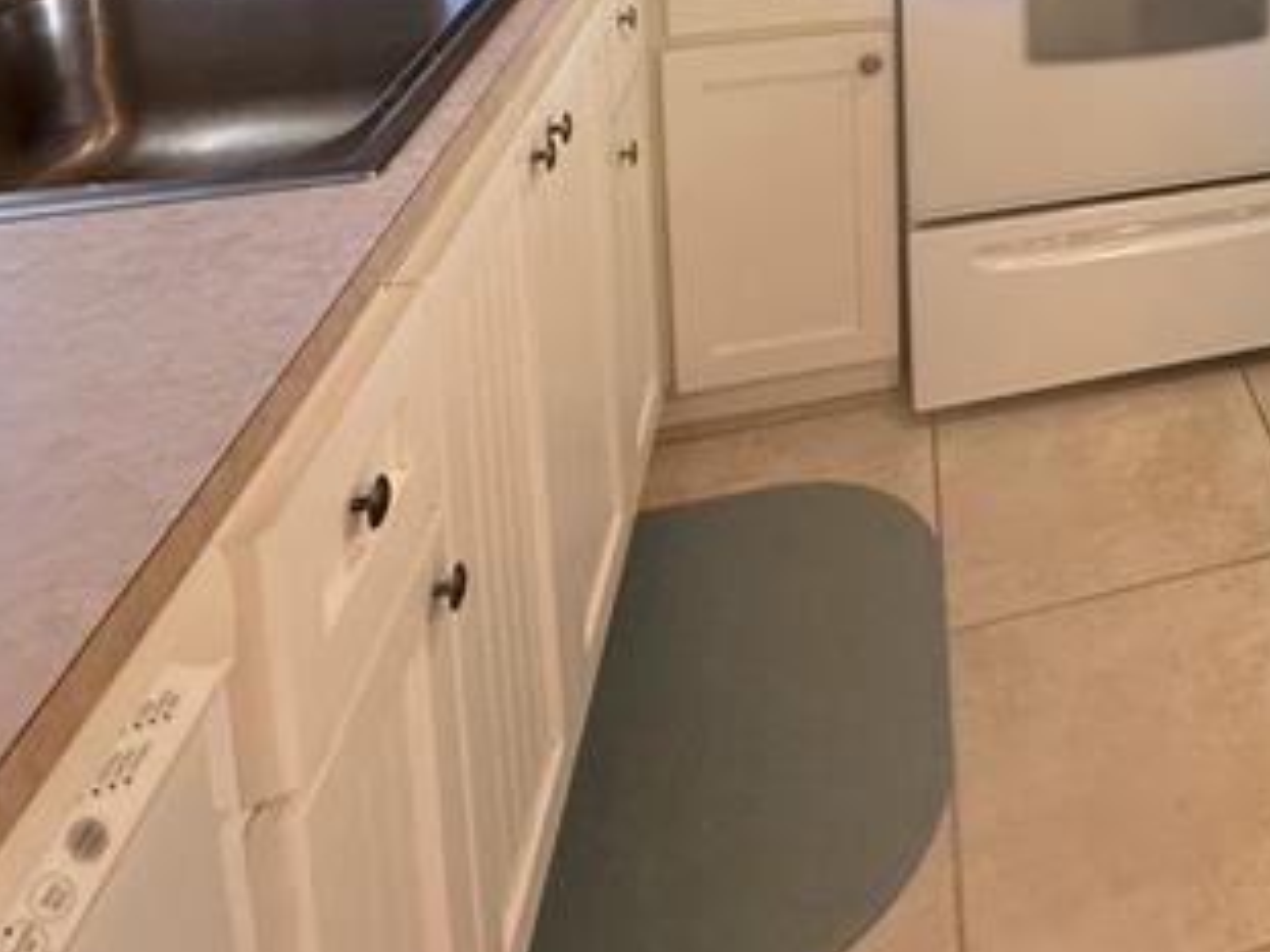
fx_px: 1320
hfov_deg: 41.3
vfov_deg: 31.7
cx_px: 1388
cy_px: -241
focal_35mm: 36
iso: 250
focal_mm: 2.22
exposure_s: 1/60
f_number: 2.2
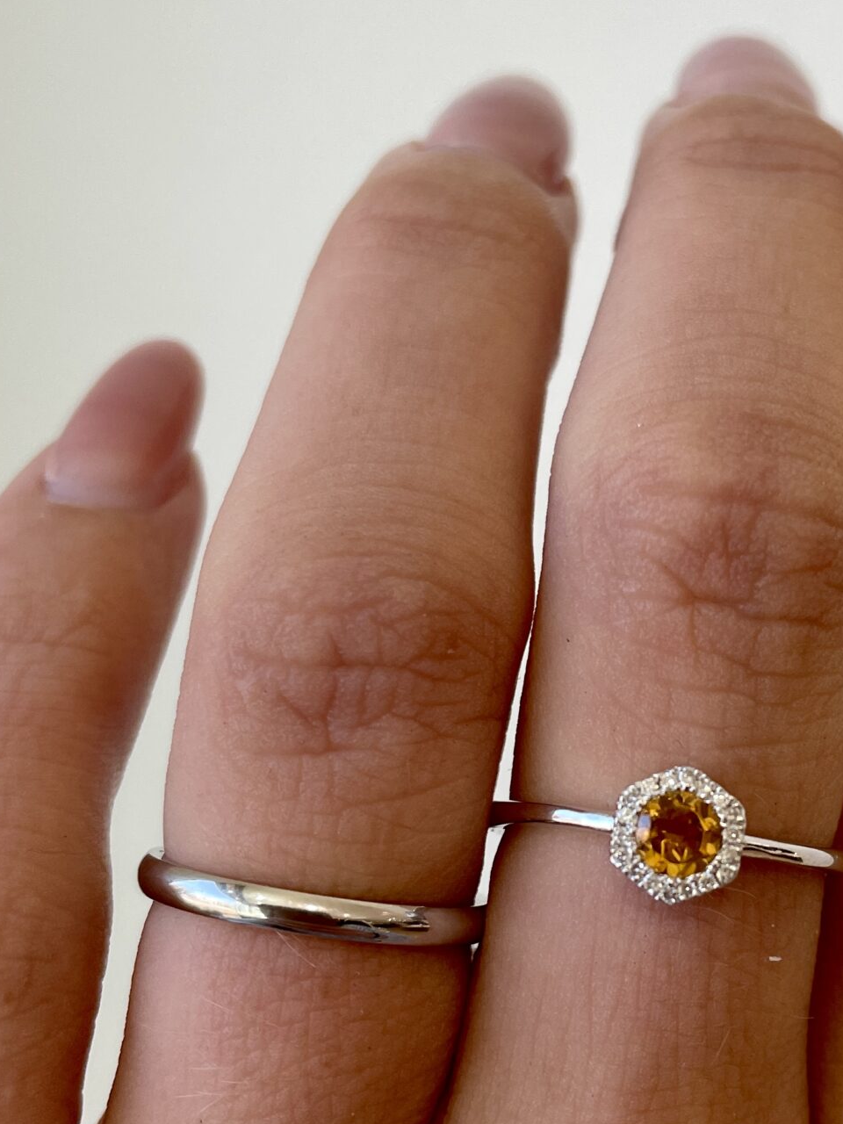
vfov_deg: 36.8
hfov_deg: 27.4
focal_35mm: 52
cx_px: 692
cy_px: 598
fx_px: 1688
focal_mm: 4.2
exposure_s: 1/120
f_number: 1.6
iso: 100
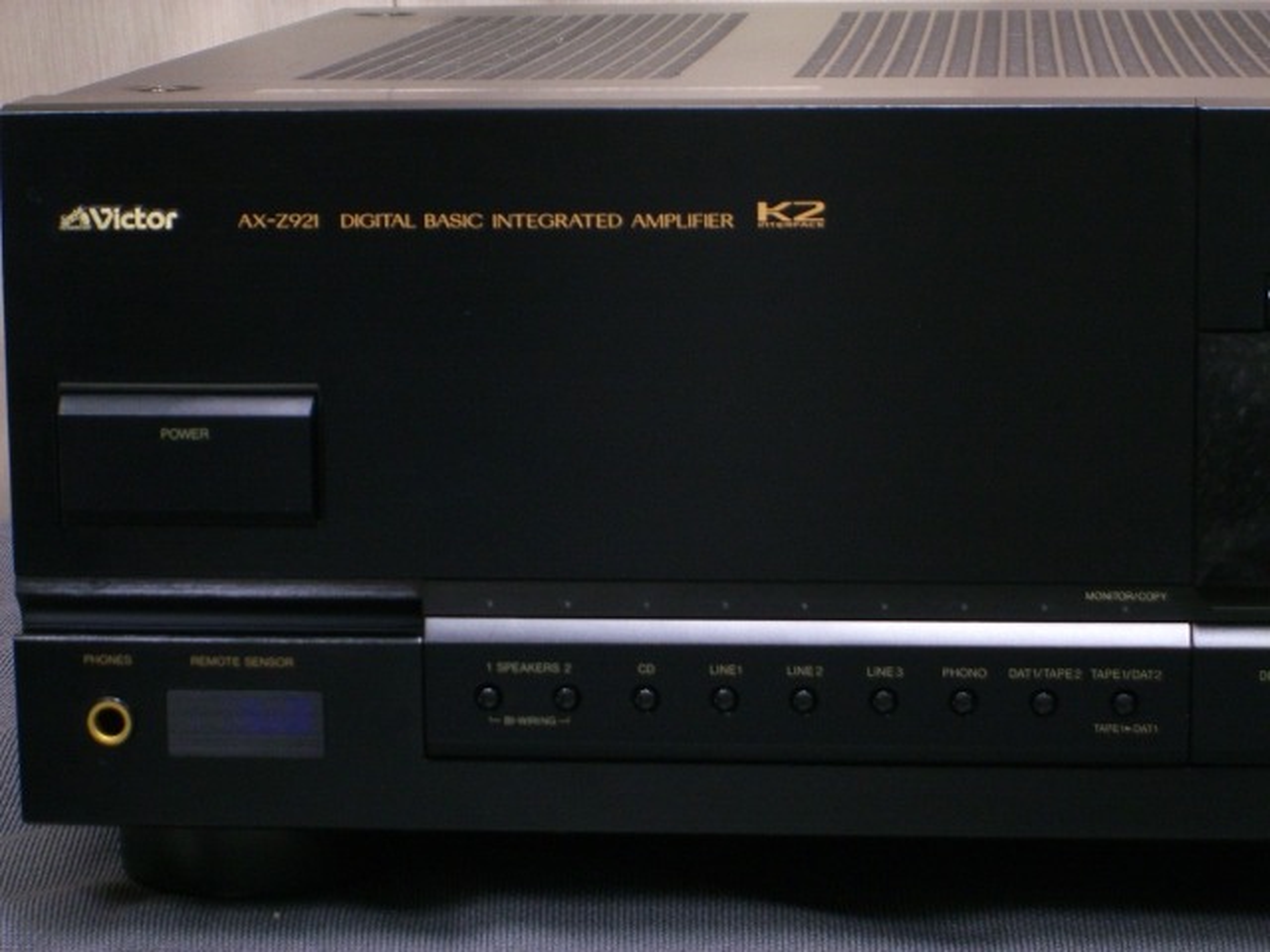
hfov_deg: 17.3
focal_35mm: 114
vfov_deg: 13.0
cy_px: 476
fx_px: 4182
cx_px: 635
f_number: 5.1
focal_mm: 23.7
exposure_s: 1/8
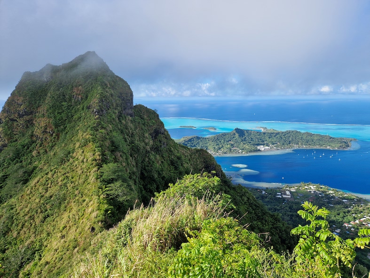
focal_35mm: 23
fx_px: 246
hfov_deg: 73.9
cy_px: 139
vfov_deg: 58.9
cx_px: 185
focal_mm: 5.4
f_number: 1.8
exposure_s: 1/1156
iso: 50
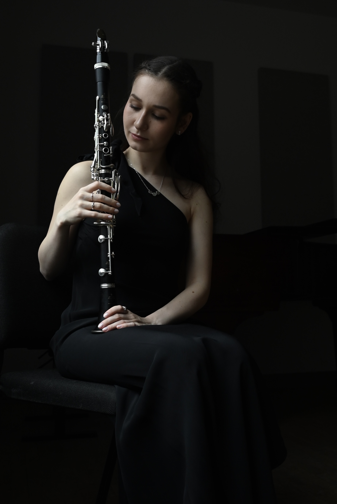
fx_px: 505
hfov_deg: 36.9
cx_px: 168
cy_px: 252
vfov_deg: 53.1
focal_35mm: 36
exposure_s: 1/200
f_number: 4.5
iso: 800
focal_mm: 24
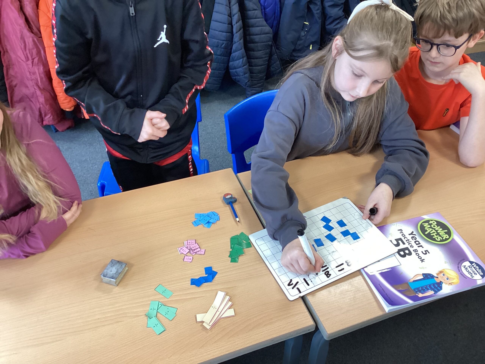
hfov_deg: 58.4
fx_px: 434
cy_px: 182
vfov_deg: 45.4
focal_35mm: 31
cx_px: 242
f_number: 2.4
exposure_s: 1/50
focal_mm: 3.3
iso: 200
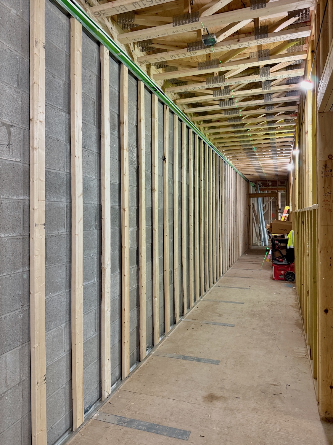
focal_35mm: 24
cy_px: 222
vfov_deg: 71.6
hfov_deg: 56.8
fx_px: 308
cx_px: 166
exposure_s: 1/60
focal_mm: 6.76
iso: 250
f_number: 1.78
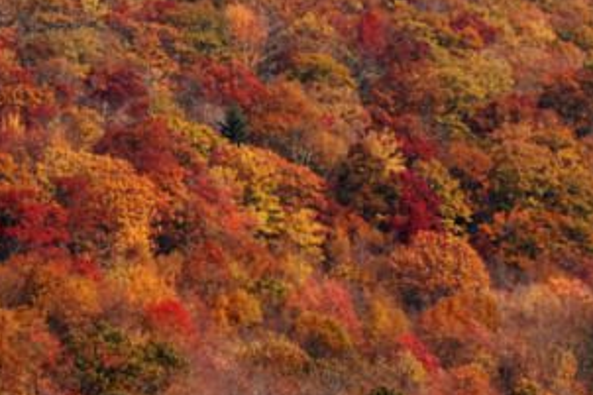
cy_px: -257
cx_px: 65
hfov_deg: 6.3
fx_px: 5400
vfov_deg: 4.2
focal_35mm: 328
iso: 200
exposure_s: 1/250
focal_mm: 55
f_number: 8
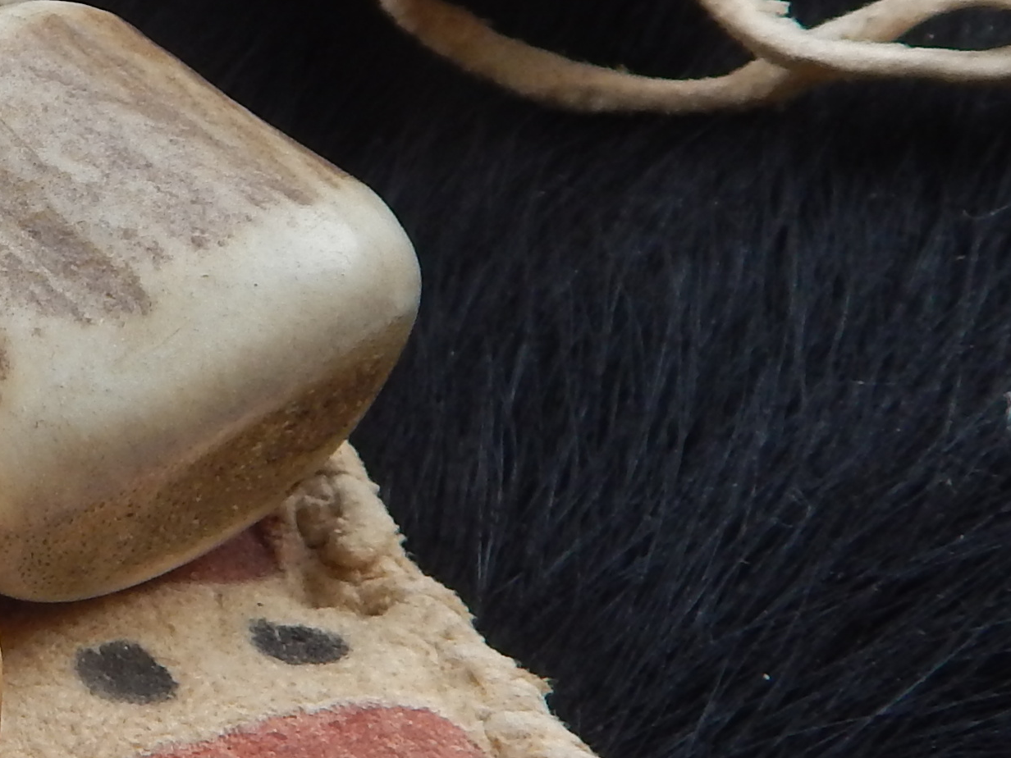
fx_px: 2512
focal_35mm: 86
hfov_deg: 21.6
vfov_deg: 17.1
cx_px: -87
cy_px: 194
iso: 125
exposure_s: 1/200
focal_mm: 4
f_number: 3
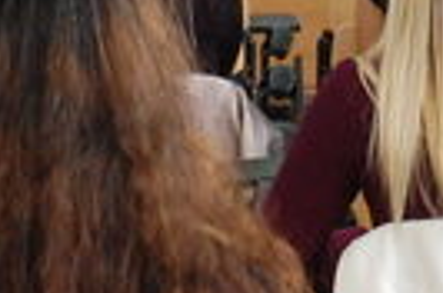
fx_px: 4768
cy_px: -90
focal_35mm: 388
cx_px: 133
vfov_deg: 3.5
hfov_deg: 5.3
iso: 800
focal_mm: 55
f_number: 5.6
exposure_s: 1/20
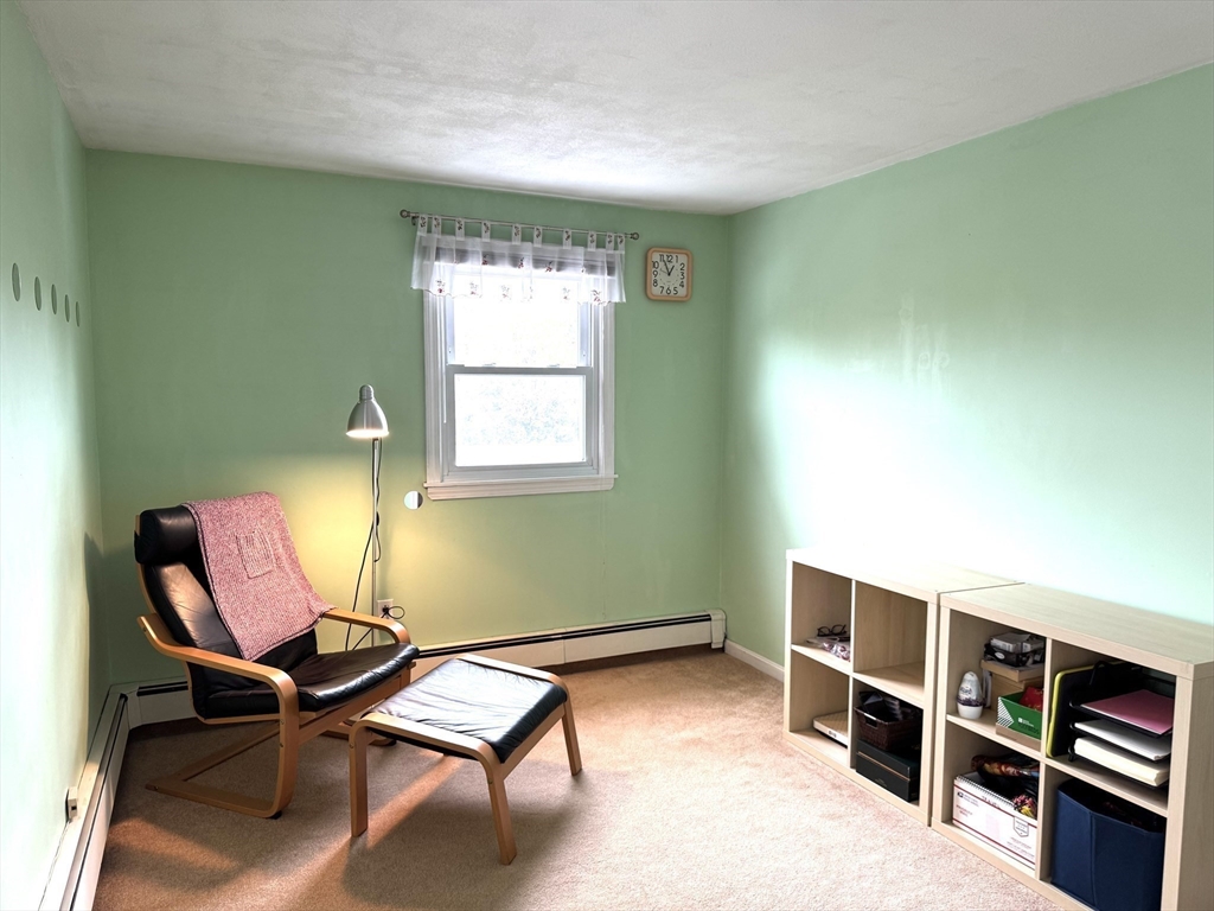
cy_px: 456
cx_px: 607
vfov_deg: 56.8
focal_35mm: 24
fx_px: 842
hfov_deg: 71.6
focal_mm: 6.76
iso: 125
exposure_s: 1/60
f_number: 1.78
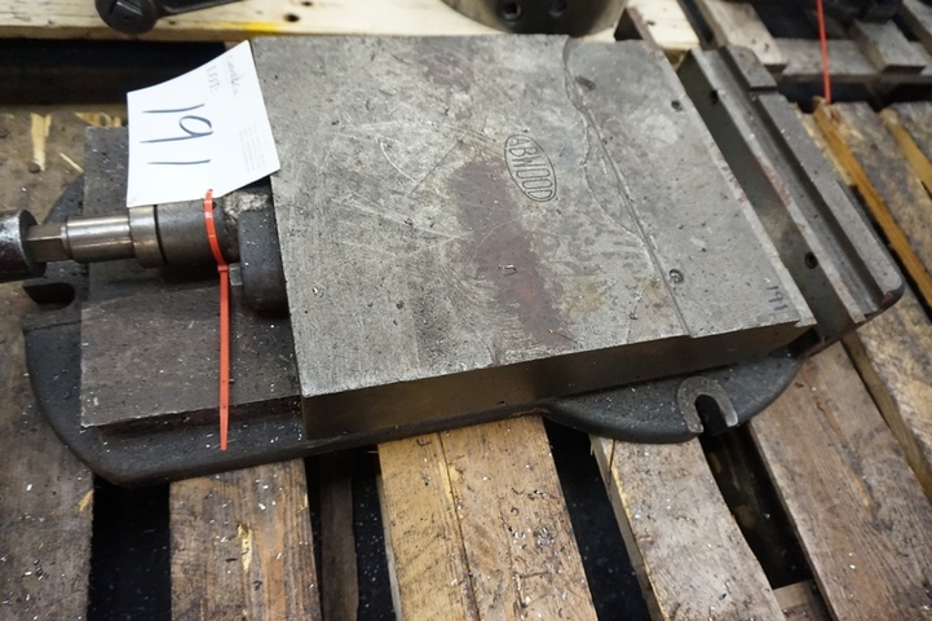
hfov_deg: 73.8
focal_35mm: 24
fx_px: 621
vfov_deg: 53.1
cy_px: 310
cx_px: 466
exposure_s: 1/100
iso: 3200
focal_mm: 16
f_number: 3.5
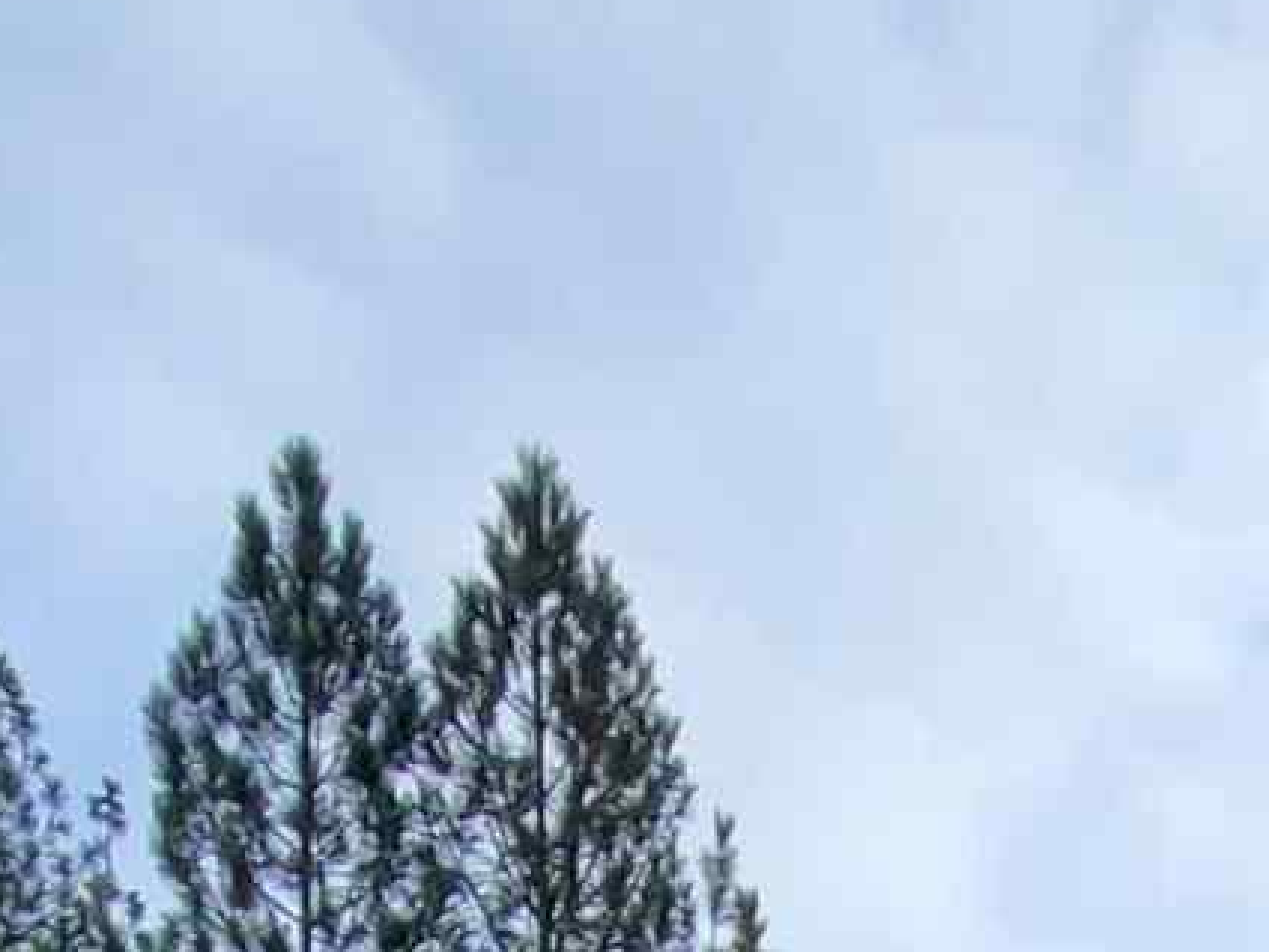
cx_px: 1272
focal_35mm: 94
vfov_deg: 9.4
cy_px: 3342
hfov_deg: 20.2
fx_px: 3447
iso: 50
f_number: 2.2
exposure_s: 1/225
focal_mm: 2.2
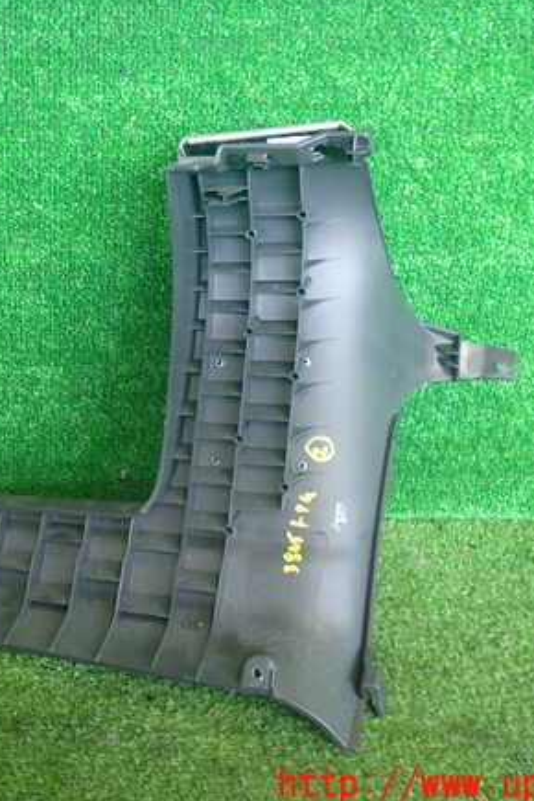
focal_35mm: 43
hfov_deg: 30.7
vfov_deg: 45.4
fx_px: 957
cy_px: 394
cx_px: 142
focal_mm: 5.4
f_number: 2.3
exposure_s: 1/40
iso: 200
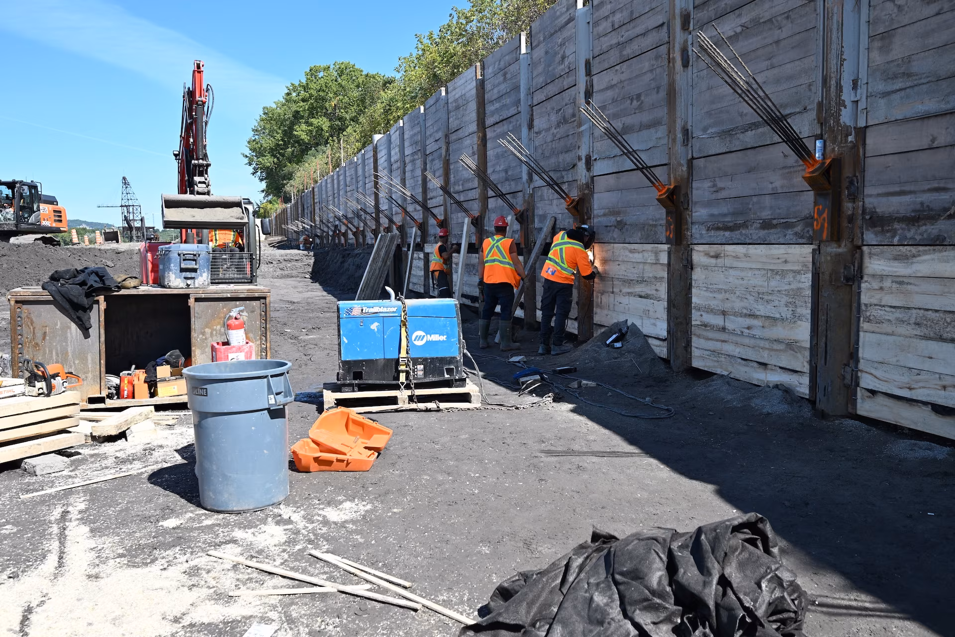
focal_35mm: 30
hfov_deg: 61.9
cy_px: 318
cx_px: 478
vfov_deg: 43.6
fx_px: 796
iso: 100
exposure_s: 1/320
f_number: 6.3
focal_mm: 30
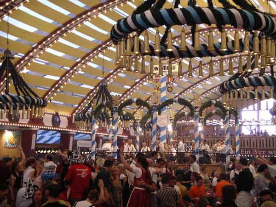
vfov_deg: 20.4
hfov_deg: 27.0
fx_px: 574
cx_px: 138
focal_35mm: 72
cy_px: 104
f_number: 3.5
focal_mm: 14.9
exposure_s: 1/57
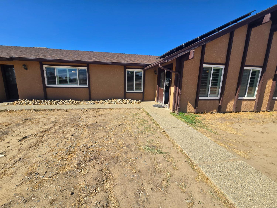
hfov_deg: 106.2
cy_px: 104
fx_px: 104
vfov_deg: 89.9
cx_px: 138
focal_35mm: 13
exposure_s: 1/2082
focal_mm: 2.2
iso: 50
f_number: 2.2
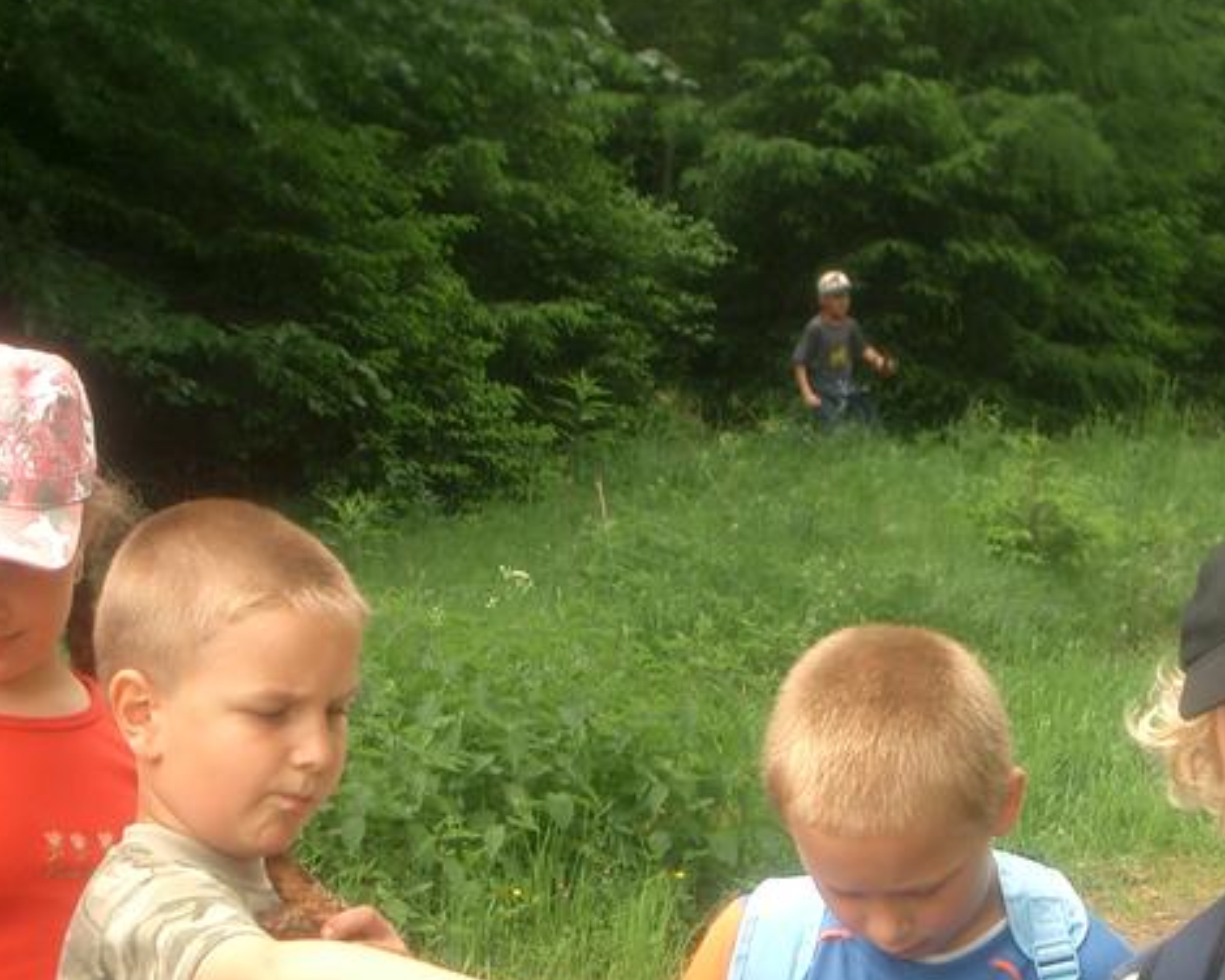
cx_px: 571
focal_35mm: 103
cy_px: 659
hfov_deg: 18.6
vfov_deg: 14.9
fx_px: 3734
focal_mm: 10.2
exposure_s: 1/125
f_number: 3.5
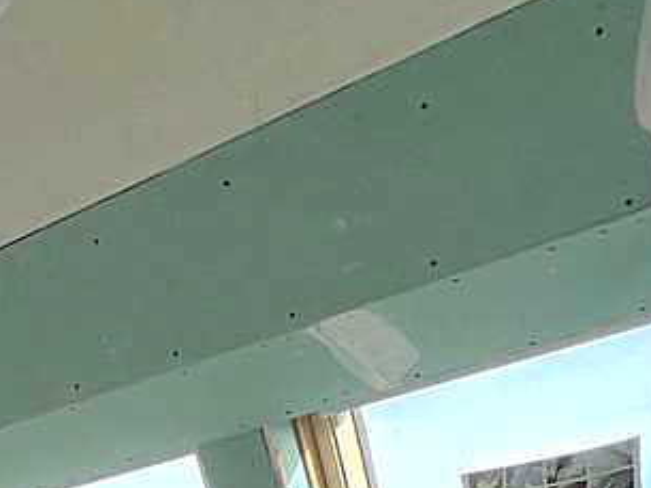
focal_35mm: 64
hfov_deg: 25.1
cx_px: -248
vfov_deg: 14.6
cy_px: 1171
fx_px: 1204
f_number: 1.8
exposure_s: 1/337
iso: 32
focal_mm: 1.57
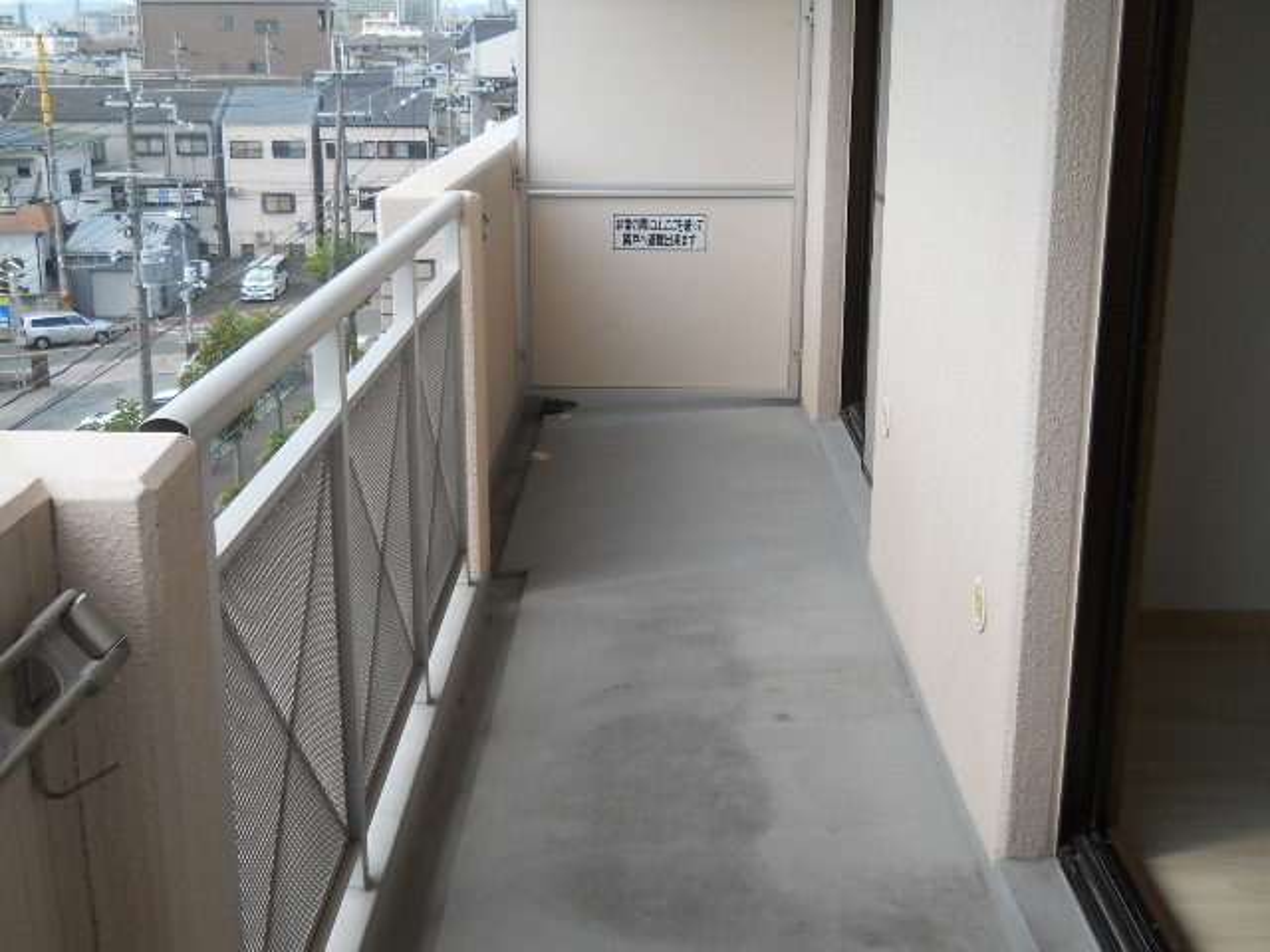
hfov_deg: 45.8
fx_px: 1504
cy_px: 476
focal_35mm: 41
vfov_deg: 35.1
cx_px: 635
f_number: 3.1
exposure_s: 1/320
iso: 80
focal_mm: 6.72
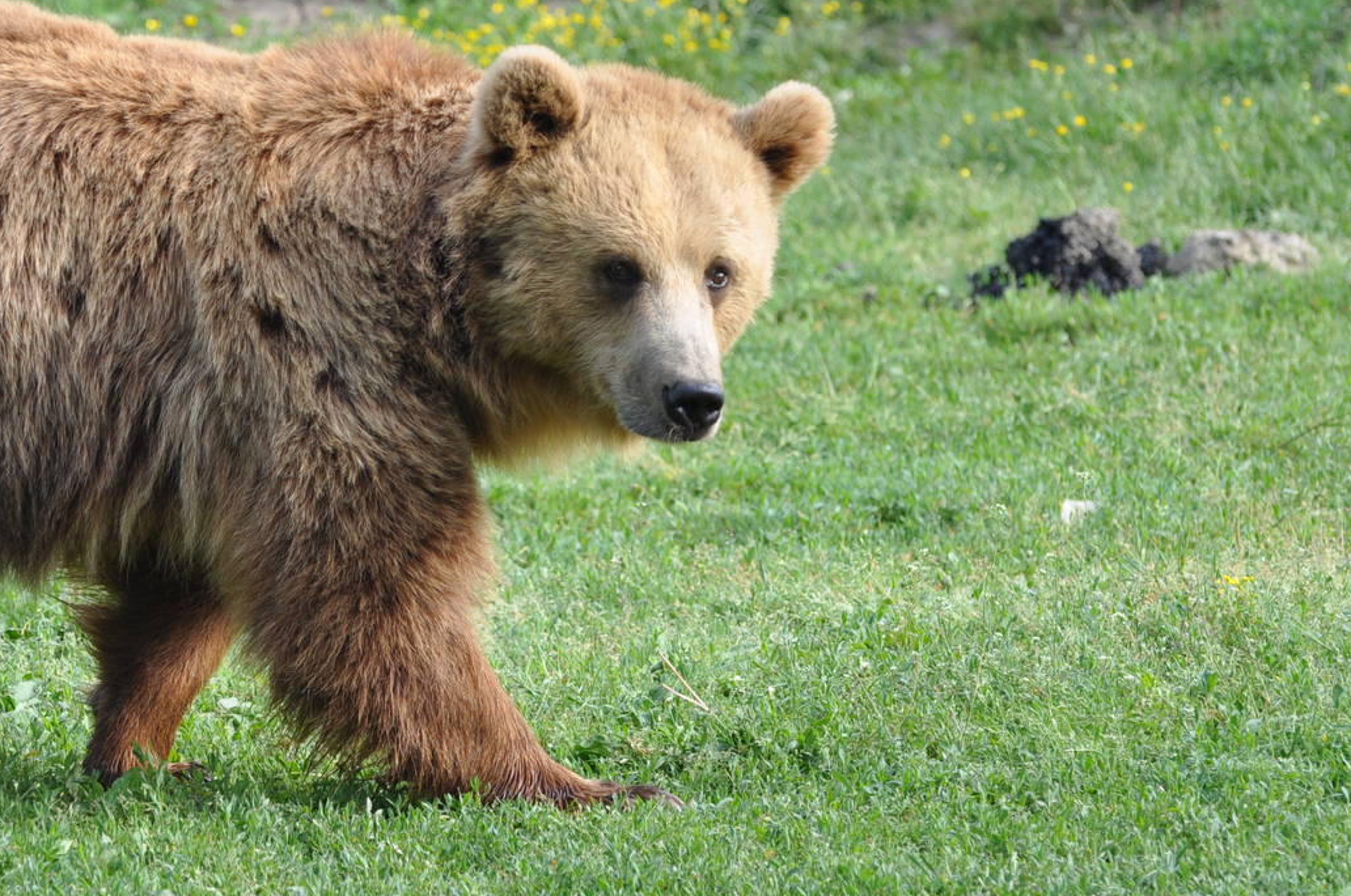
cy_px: 451
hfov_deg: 7.1
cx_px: 317
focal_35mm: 291
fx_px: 10897
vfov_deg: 4.7
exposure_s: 1/500
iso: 400
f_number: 5.6
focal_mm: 125
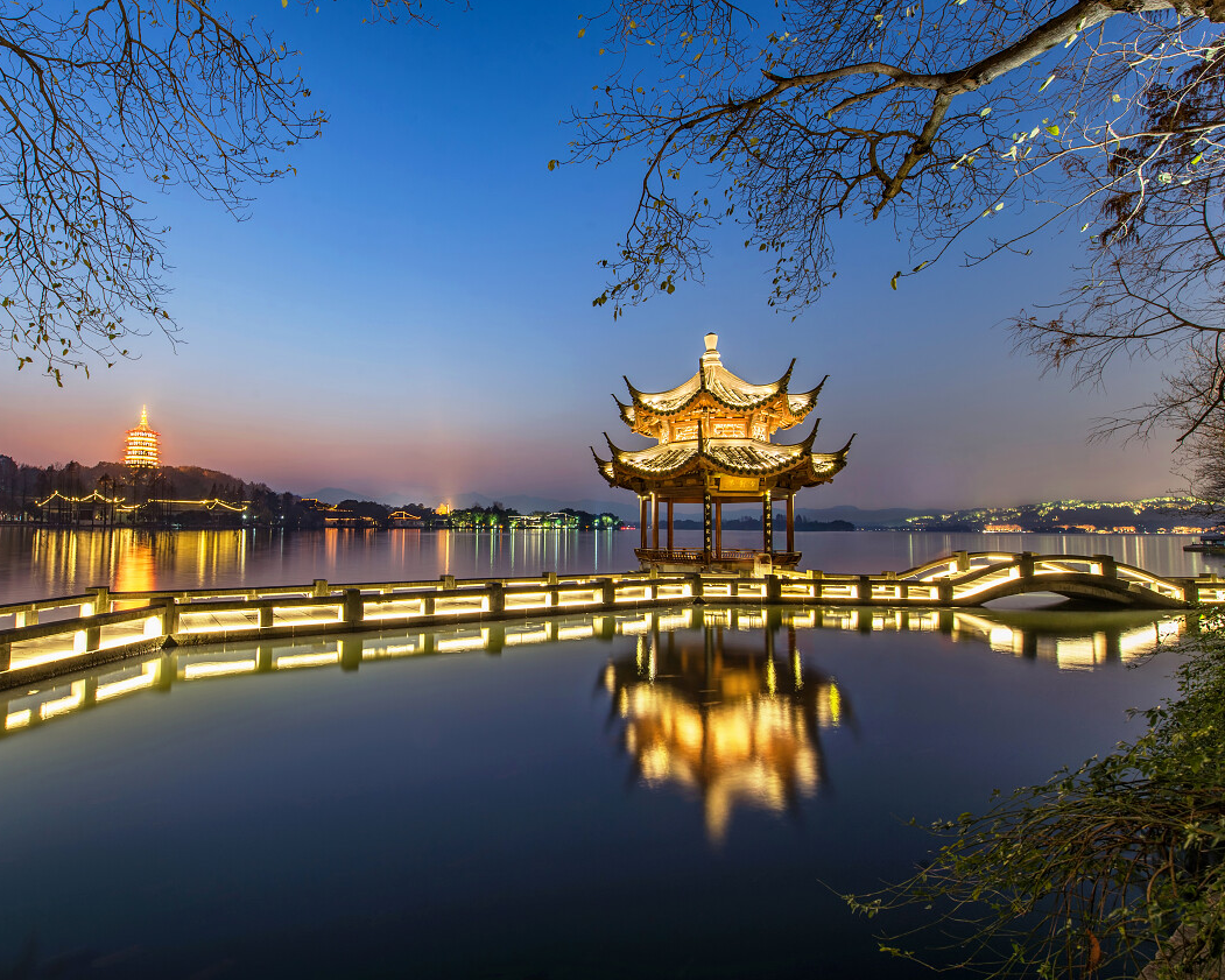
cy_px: 489
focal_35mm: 16
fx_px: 580
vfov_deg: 80.4
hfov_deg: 92.0
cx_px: 498
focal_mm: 14
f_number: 10
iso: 80
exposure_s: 30
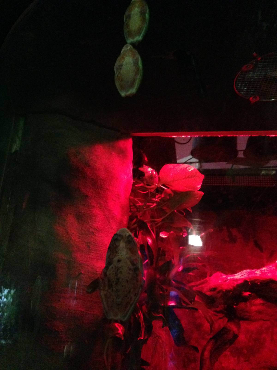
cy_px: 185
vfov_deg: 55.4
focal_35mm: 33
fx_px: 352
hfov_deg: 42.9
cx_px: 138
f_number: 2.4
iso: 800
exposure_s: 1/17
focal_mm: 4.12
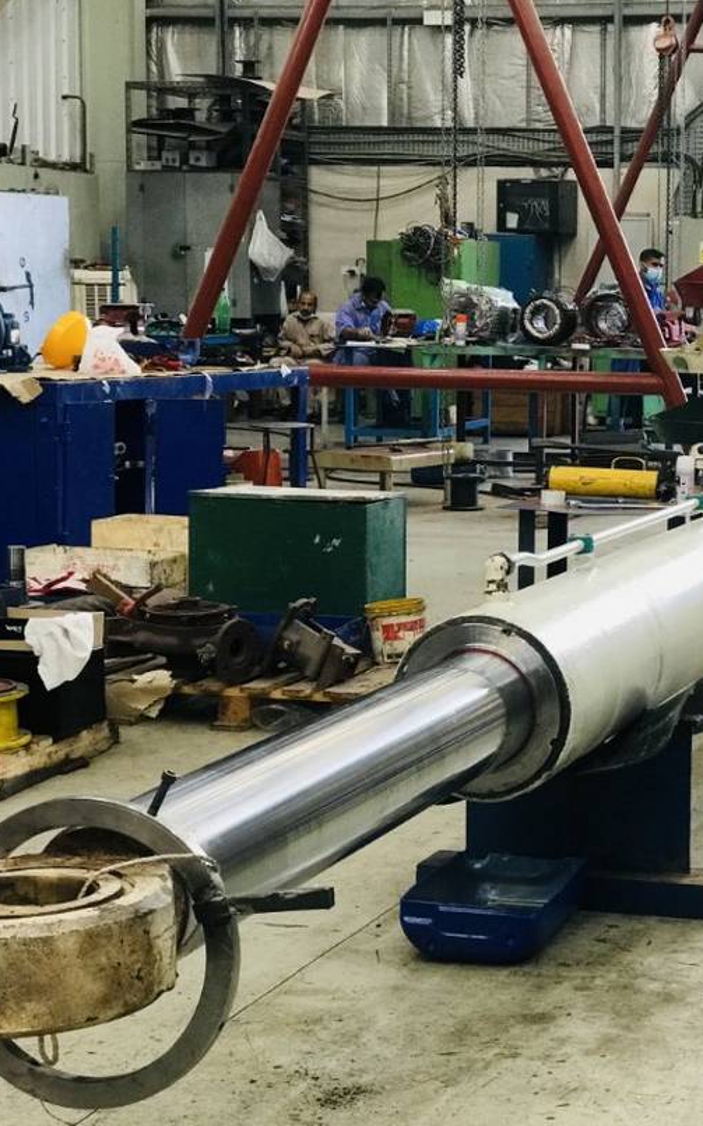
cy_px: 563
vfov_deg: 25.5
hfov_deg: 15.7
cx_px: 739
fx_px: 2486
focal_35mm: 81
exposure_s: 1/50
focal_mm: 6.6
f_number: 2.8
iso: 64
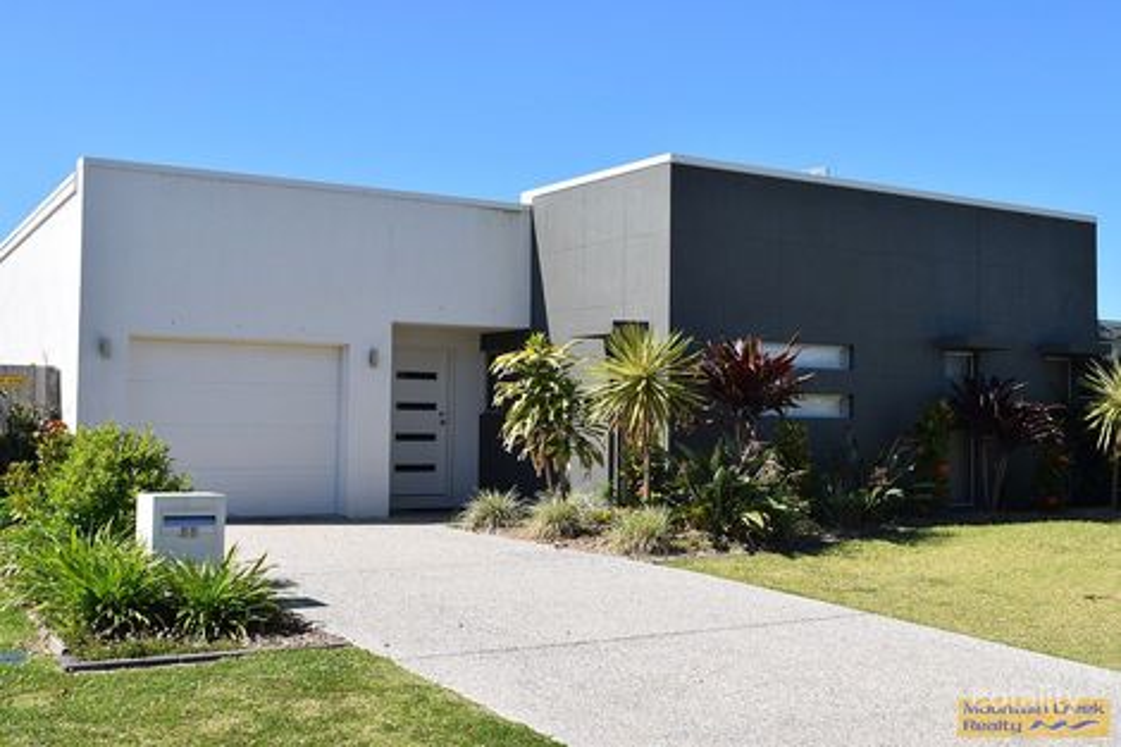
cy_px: 374
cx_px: 560
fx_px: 1214
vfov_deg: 34.2
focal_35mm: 39
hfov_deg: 49.6
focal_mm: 26
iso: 200
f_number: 10
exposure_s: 1/400
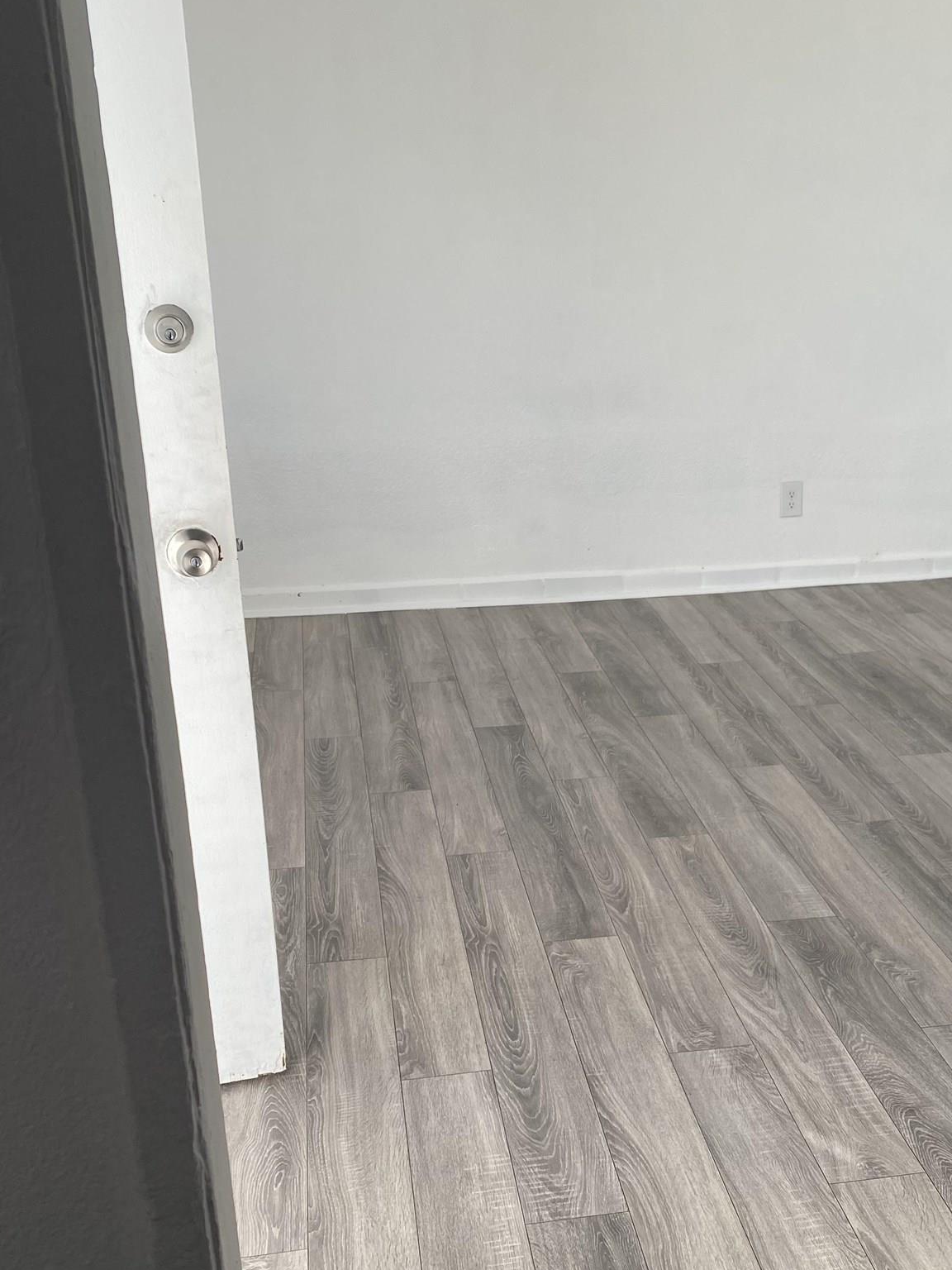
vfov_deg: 47.4
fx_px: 1430
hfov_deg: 36.6
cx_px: 588
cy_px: 803
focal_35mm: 39
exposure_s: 1/562
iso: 32
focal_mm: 4.25
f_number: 1.8
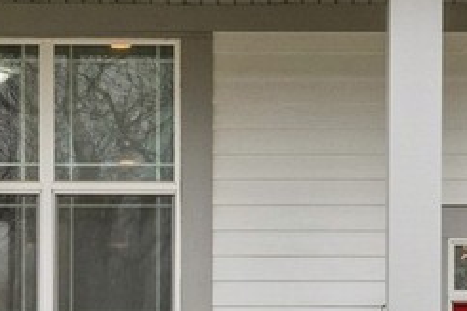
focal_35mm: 218
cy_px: -74
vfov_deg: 6.3
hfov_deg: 9.4
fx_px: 2826
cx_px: 328
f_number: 8
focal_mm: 22
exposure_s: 1/100
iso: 250
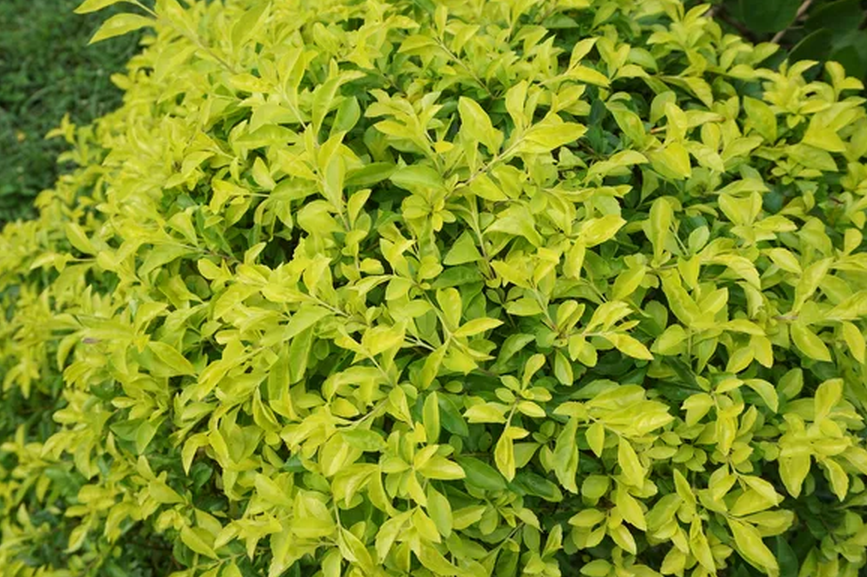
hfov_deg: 49.9
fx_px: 930
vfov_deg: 34.4
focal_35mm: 39
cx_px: 394
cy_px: 238
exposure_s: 1/80
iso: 100
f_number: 6.3
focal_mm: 21
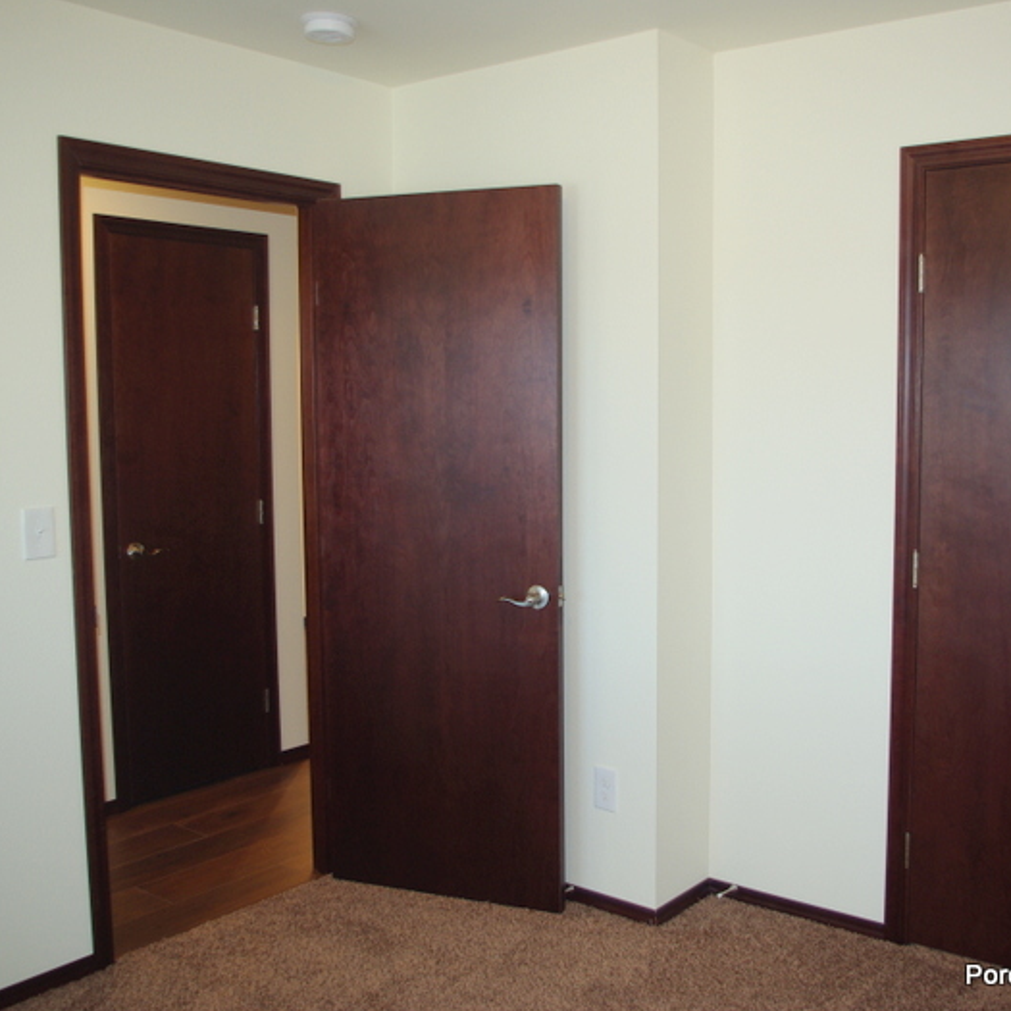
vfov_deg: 47.2
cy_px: 506
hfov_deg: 46.8
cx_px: 637
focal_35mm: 35
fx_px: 1157
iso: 200
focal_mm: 18
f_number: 3.5
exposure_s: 1/30
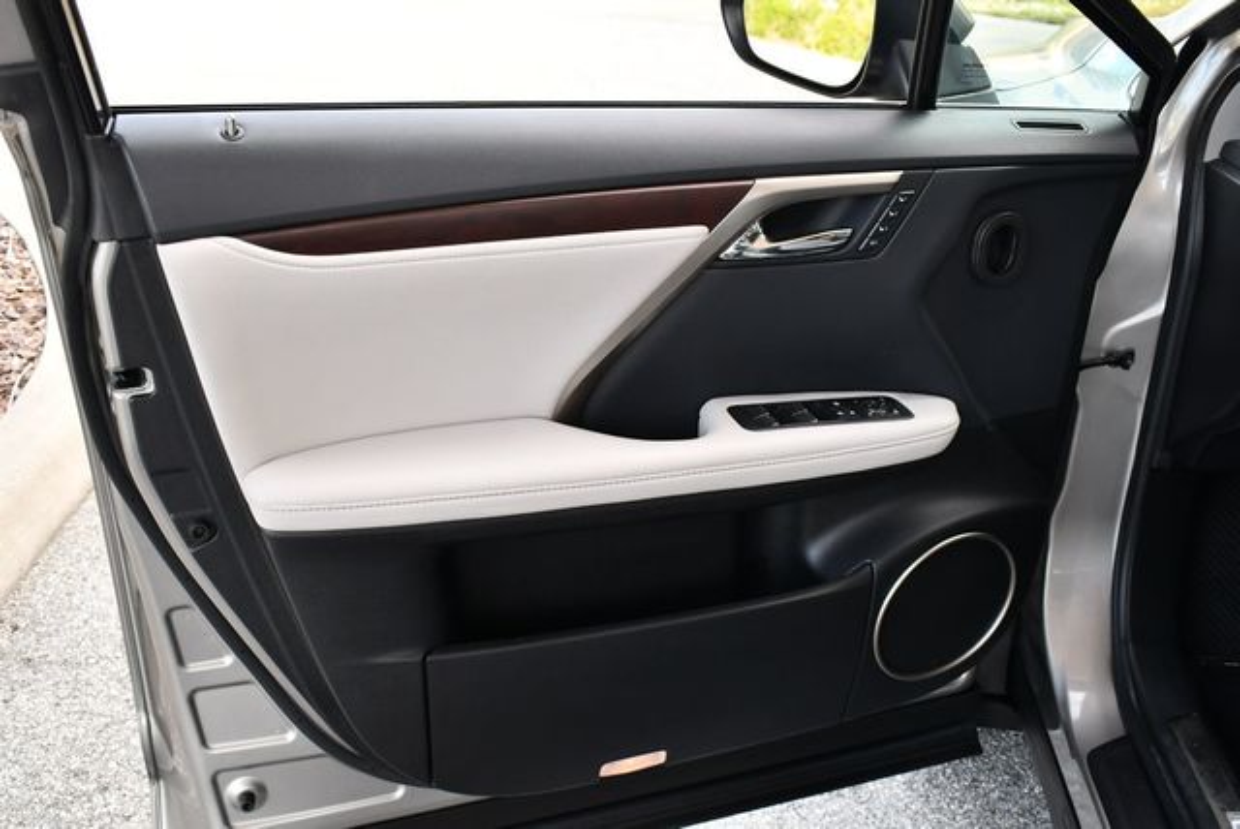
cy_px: 414
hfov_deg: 53.1
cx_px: 620
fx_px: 1241
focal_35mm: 36
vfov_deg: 36.9
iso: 400
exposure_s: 1/250
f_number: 4
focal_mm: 18
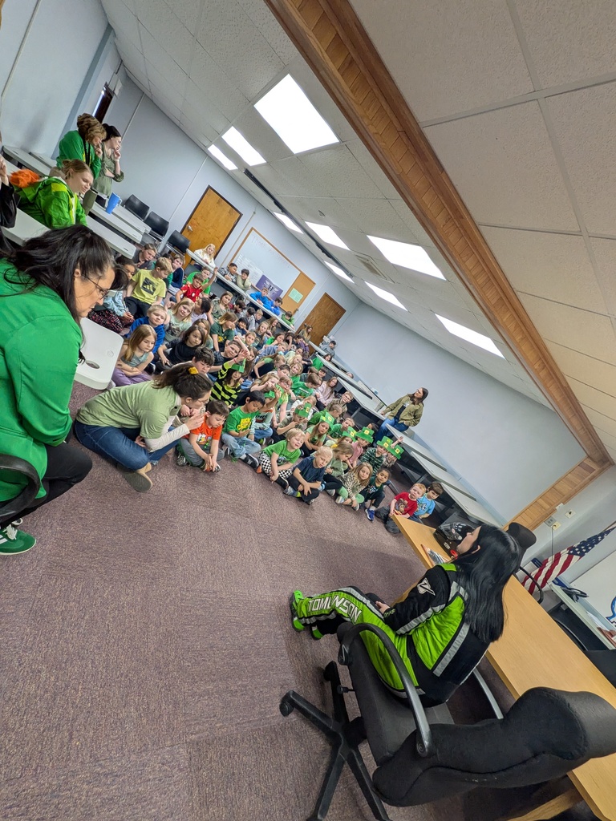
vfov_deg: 102.1
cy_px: 410
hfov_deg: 85.7
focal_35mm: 14
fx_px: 332
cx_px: 308
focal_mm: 1.85
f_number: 2.2
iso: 155
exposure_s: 1/60
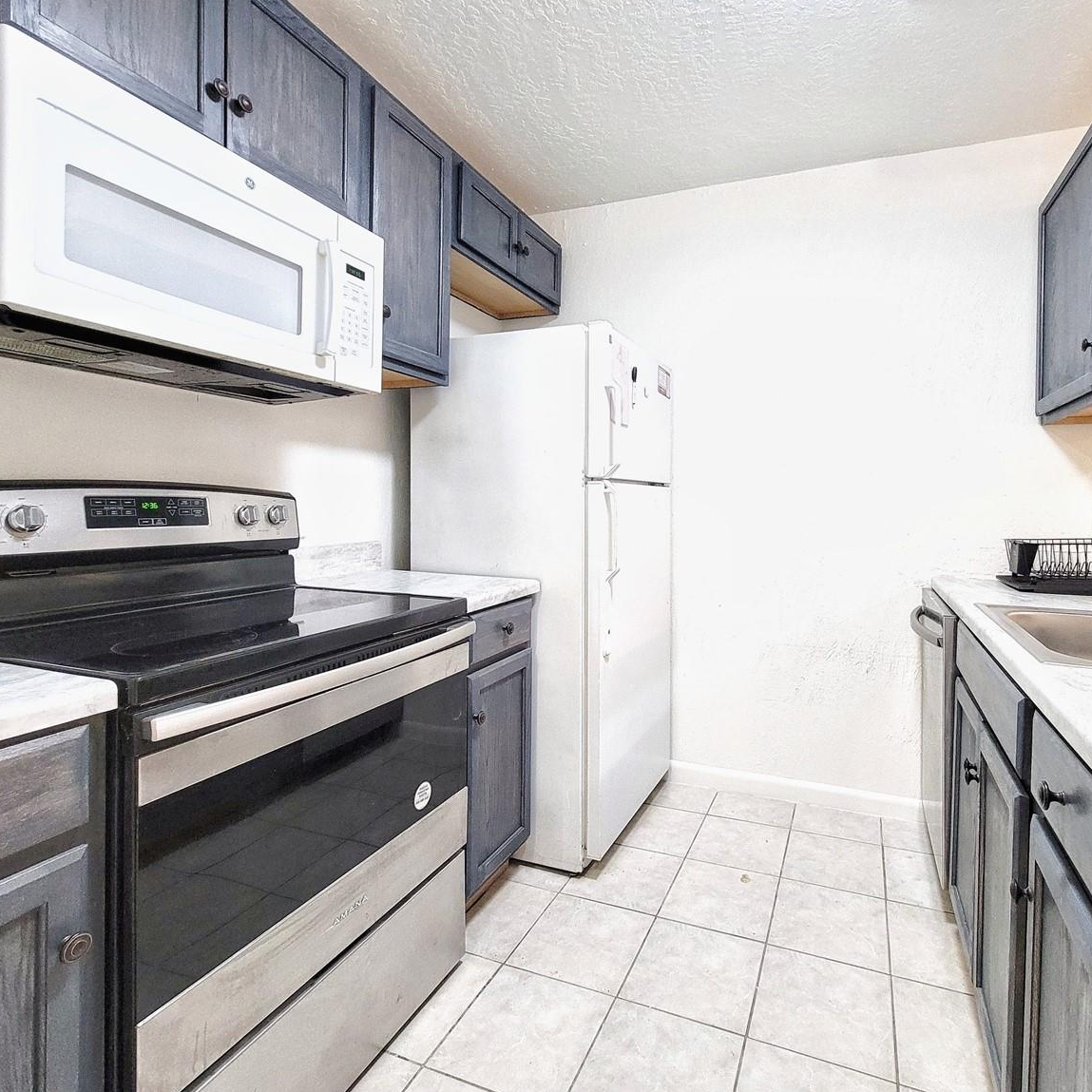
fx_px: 571
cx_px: 634
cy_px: 563
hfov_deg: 86.7
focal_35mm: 16
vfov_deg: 87.4
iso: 400
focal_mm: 2.2
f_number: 2.2
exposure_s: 1/60
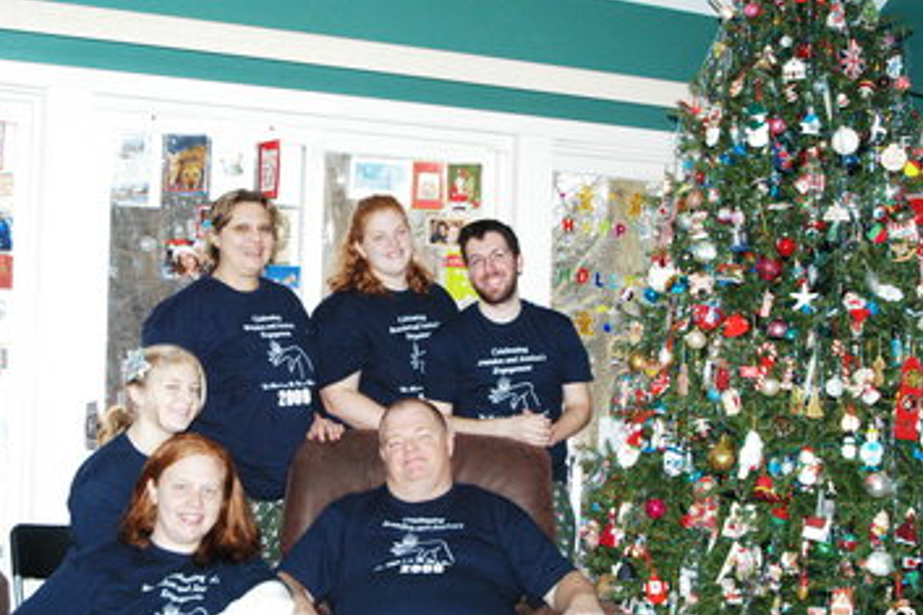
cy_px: 327
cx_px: 452
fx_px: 1307
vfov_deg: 26.5
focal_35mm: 51
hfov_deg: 38.9
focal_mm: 30
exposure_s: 1/180
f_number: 8
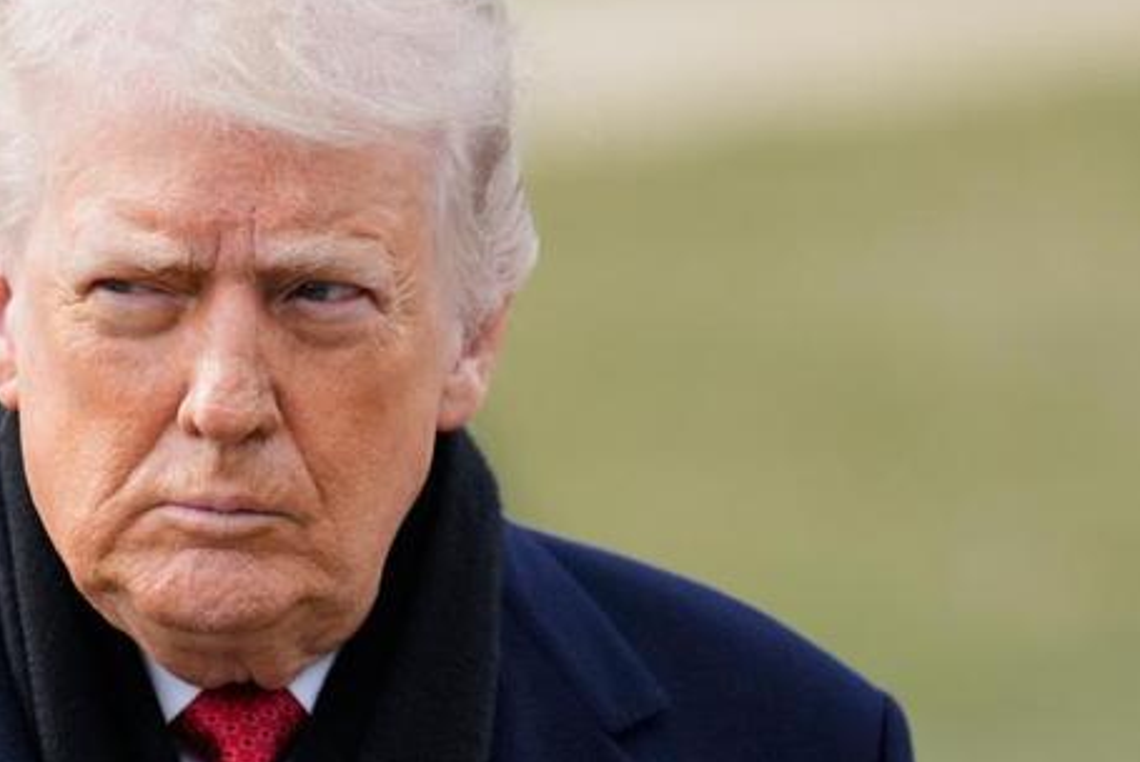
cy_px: 505
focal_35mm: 1096
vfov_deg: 1.3
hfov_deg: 1.9
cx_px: 316
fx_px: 34727
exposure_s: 1/1250
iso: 1250
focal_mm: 600
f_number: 6.3
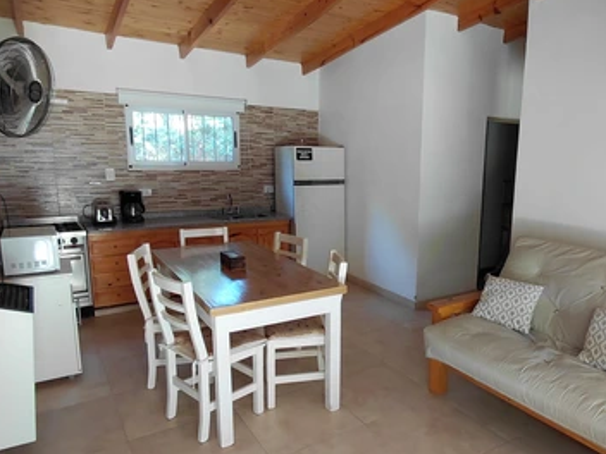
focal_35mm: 20
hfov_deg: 80.6
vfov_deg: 66.0
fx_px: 350
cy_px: 232
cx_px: 370
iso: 125
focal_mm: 1.64
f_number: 2.2
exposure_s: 1/50
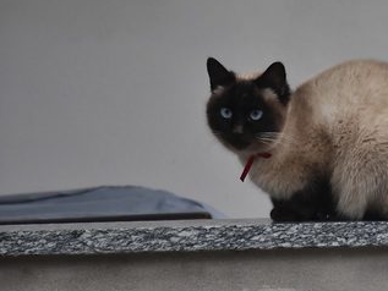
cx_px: 327
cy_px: 114
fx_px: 4283
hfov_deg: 5.2
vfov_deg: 3.9
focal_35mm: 382
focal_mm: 140
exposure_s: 1/160
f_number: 5.6
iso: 1400
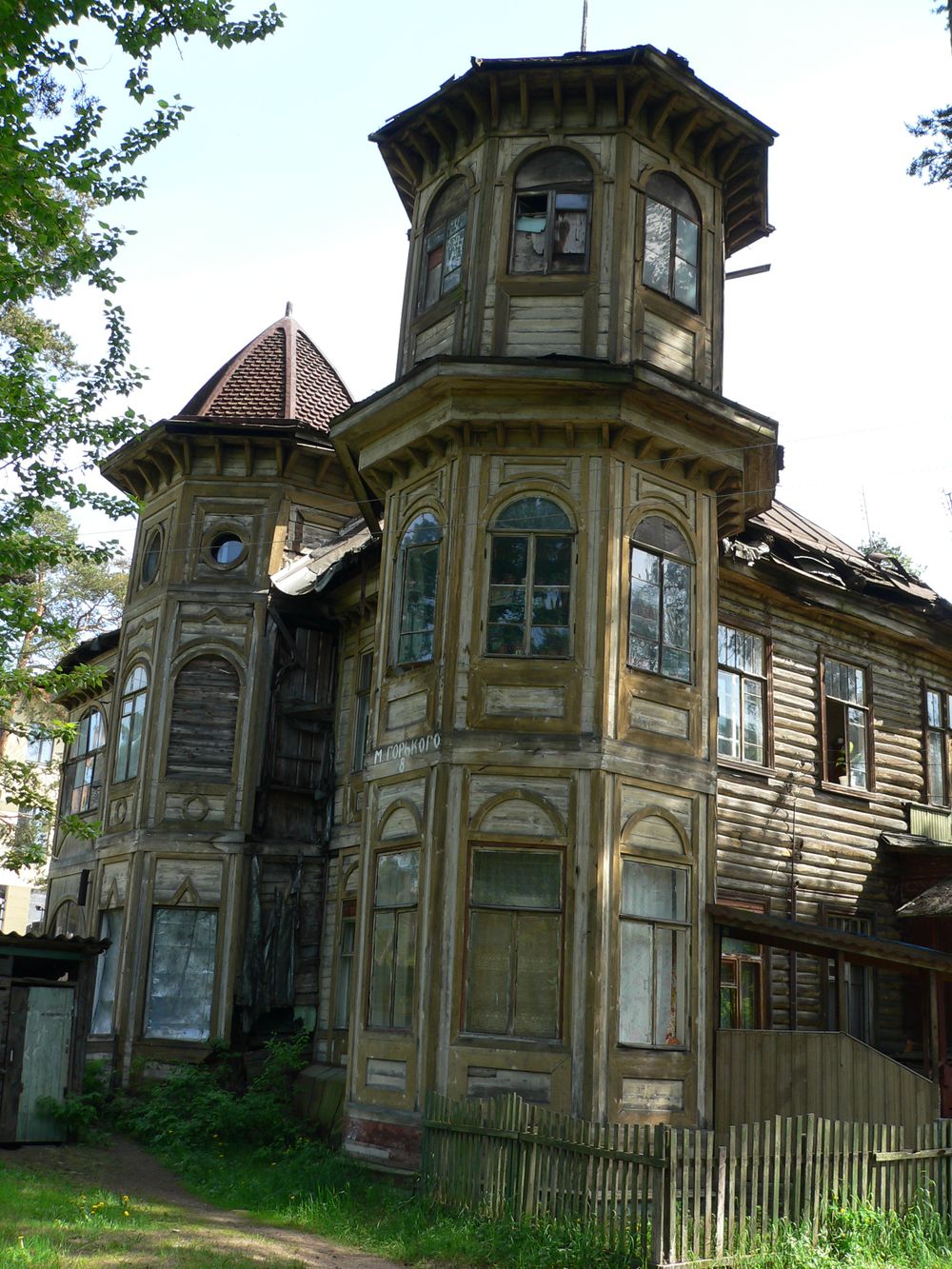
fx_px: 1320
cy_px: 634
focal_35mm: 36
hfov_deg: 39.7
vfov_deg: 51.4
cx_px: 476
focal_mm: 6
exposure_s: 1/100
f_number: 3.7
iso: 80
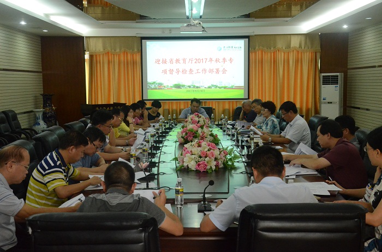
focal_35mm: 51
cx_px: 191
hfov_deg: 39.0
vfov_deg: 26.3
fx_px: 540
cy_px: 126
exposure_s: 1/125
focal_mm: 34
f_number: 7.1
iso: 3200
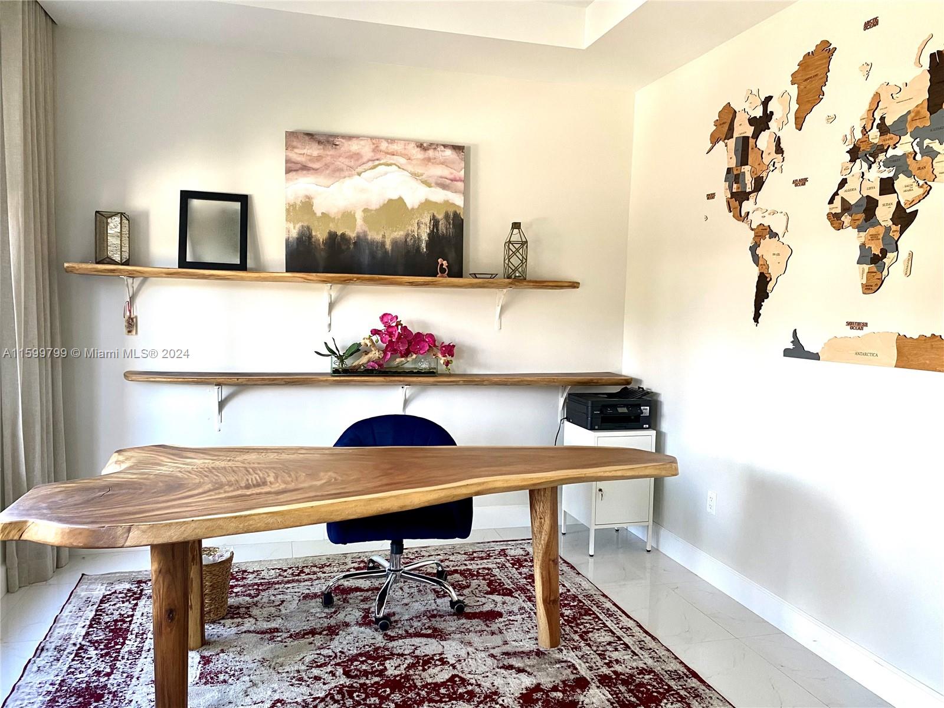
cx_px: 472
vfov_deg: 53.1
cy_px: 354
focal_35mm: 26
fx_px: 709
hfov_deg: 67.3
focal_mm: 4.25
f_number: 1.8
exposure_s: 1/71
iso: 125
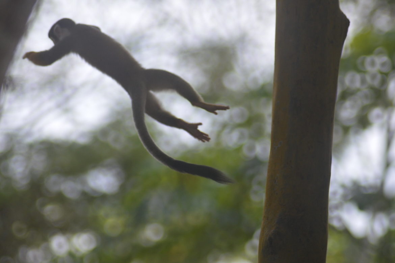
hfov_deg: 6.9
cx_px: 198
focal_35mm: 300
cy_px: 132
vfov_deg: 4.6
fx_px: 3289
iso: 400
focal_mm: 200
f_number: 4.8
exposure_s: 1/1250
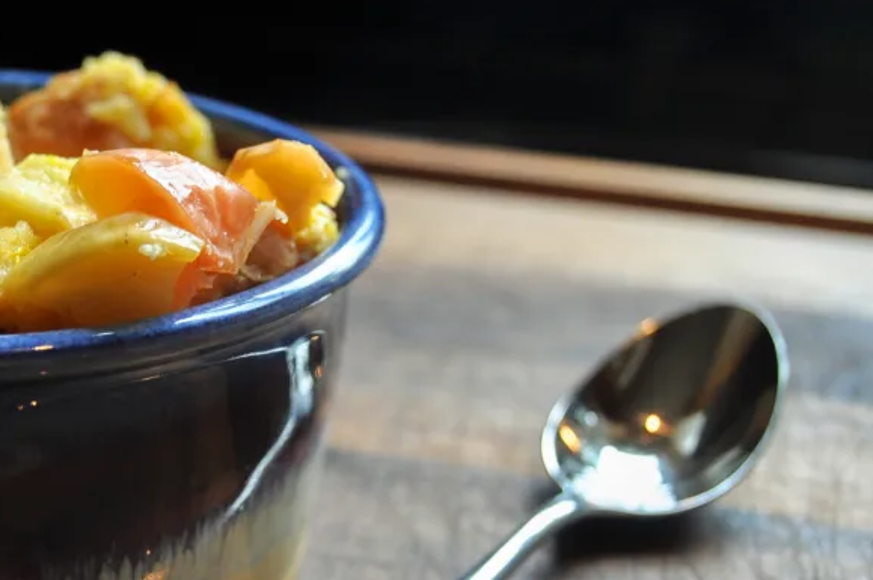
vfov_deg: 22.9
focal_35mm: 59
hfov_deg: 32.3
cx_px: 86
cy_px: 374
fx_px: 1430
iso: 200
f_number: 3.5
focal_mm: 19
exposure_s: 1/60
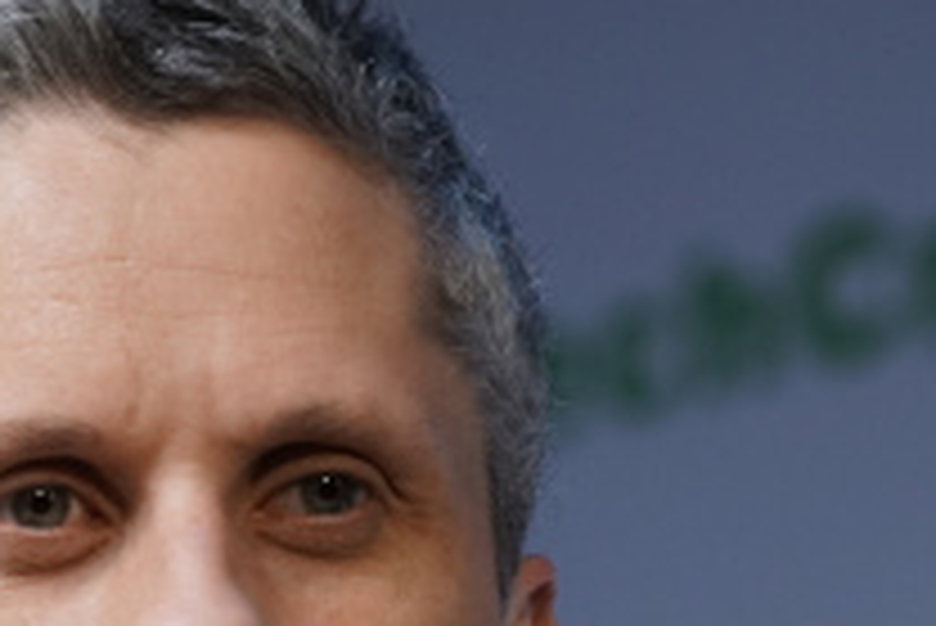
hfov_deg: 2.5
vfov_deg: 1.6
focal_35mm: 840
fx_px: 21854
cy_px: 707
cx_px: -180
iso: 1250
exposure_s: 1/160
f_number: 6.3
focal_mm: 194
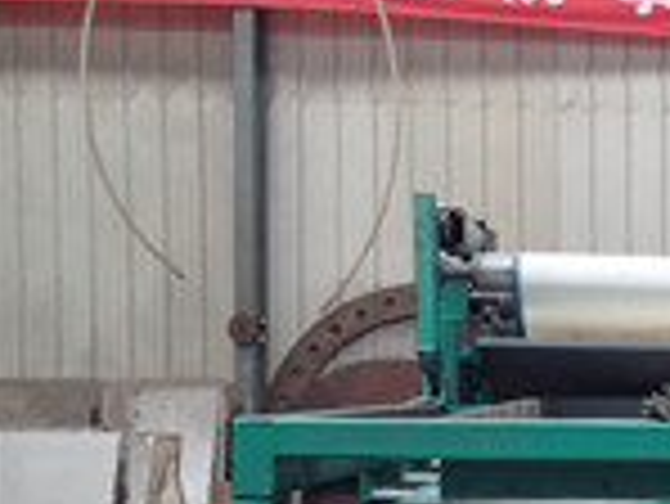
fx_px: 1821
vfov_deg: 15.6
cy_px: 441
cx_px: 890
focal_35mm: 94
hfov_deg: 19.2
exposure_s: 1/60
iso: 50
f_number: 2.4
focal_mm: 4.28
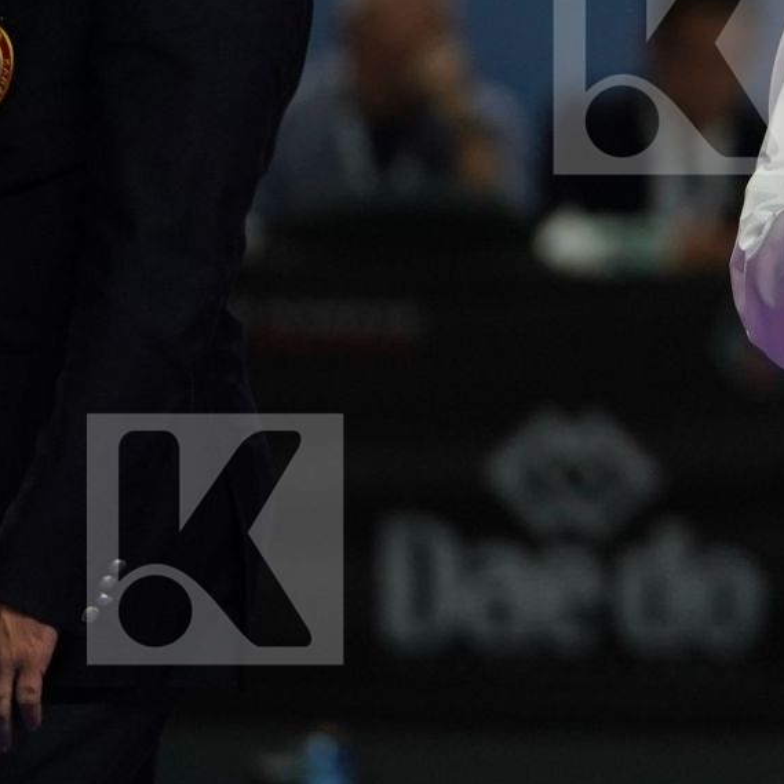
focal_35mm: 807
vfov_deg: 2.2
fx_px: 20678
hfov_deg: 2.2
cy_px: 50
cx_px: 1149
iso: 1000
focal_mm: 200
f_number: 2.8
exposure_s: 1/1000
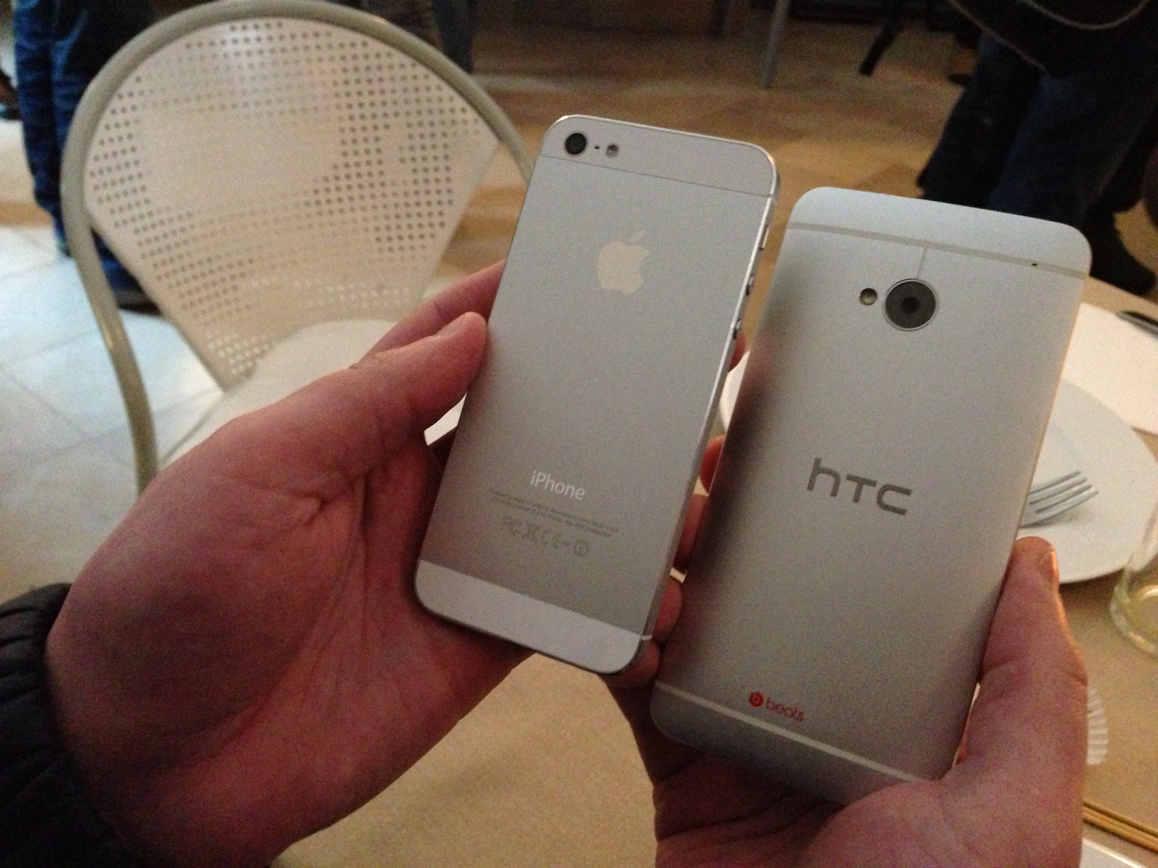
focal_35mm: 33
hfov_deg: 55.4
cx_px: 579
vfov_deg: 42.9
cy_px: 434
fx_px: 1104
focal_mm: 4.13
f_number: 2.4
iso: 800
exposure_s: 1/15
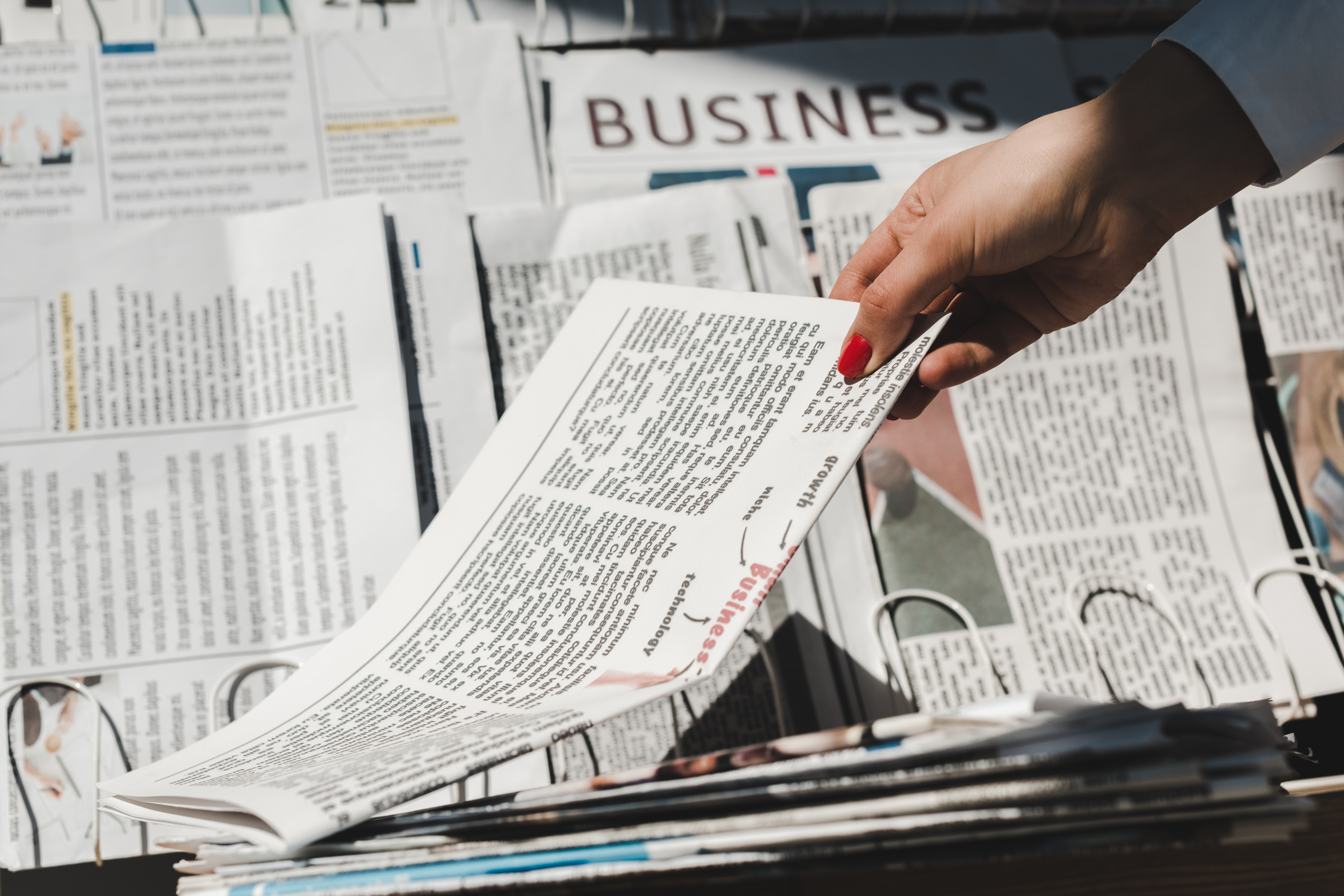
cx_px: 672
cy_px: 448
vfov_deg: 27.0
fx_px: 1867
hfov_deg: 39.6
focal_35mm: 50
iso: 125
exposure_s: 1/1600
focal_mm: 50
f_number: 5.6
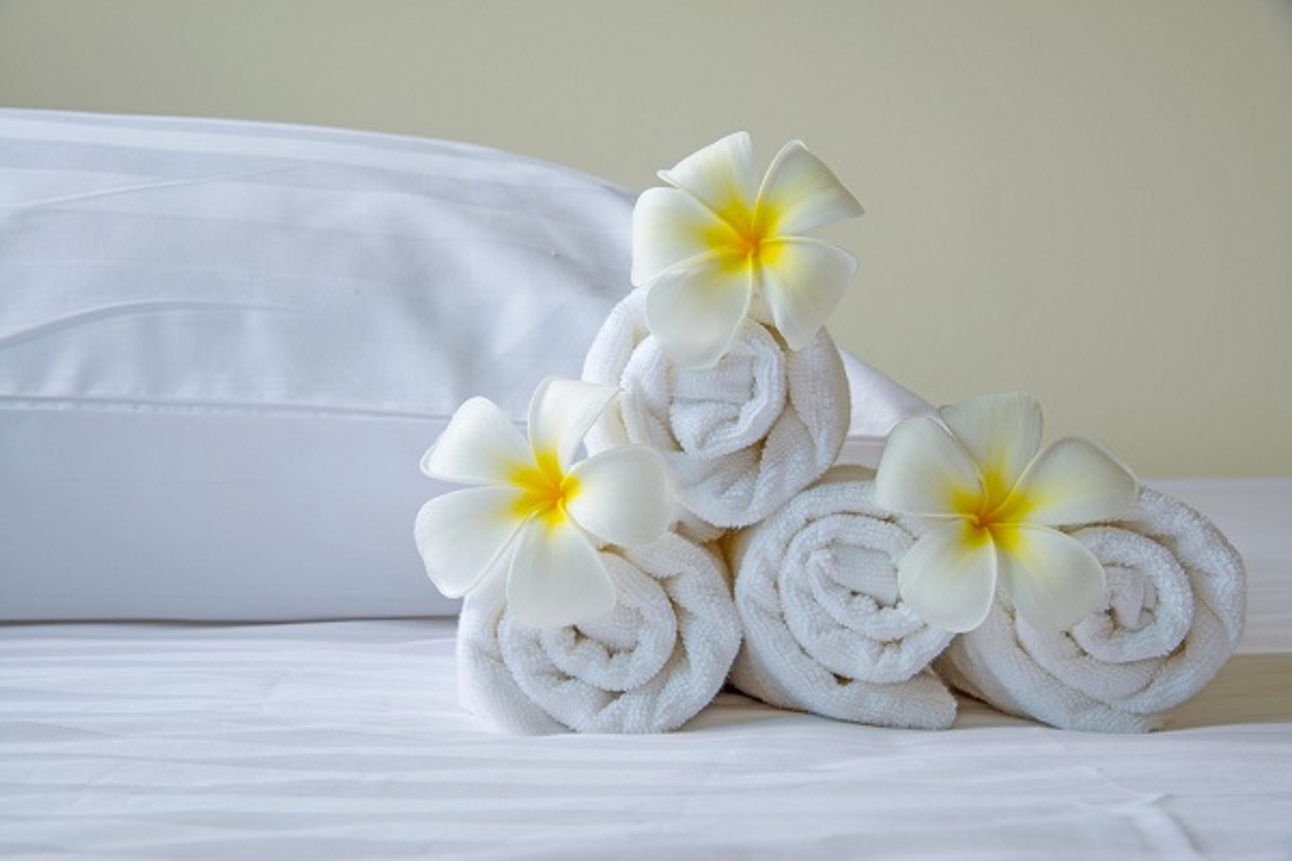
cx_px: 646
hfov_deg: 24.8
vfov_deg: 16.7
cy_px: 430
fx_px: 2943
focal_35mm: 82
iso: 100
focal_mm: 82
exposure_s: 1/2
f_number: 18
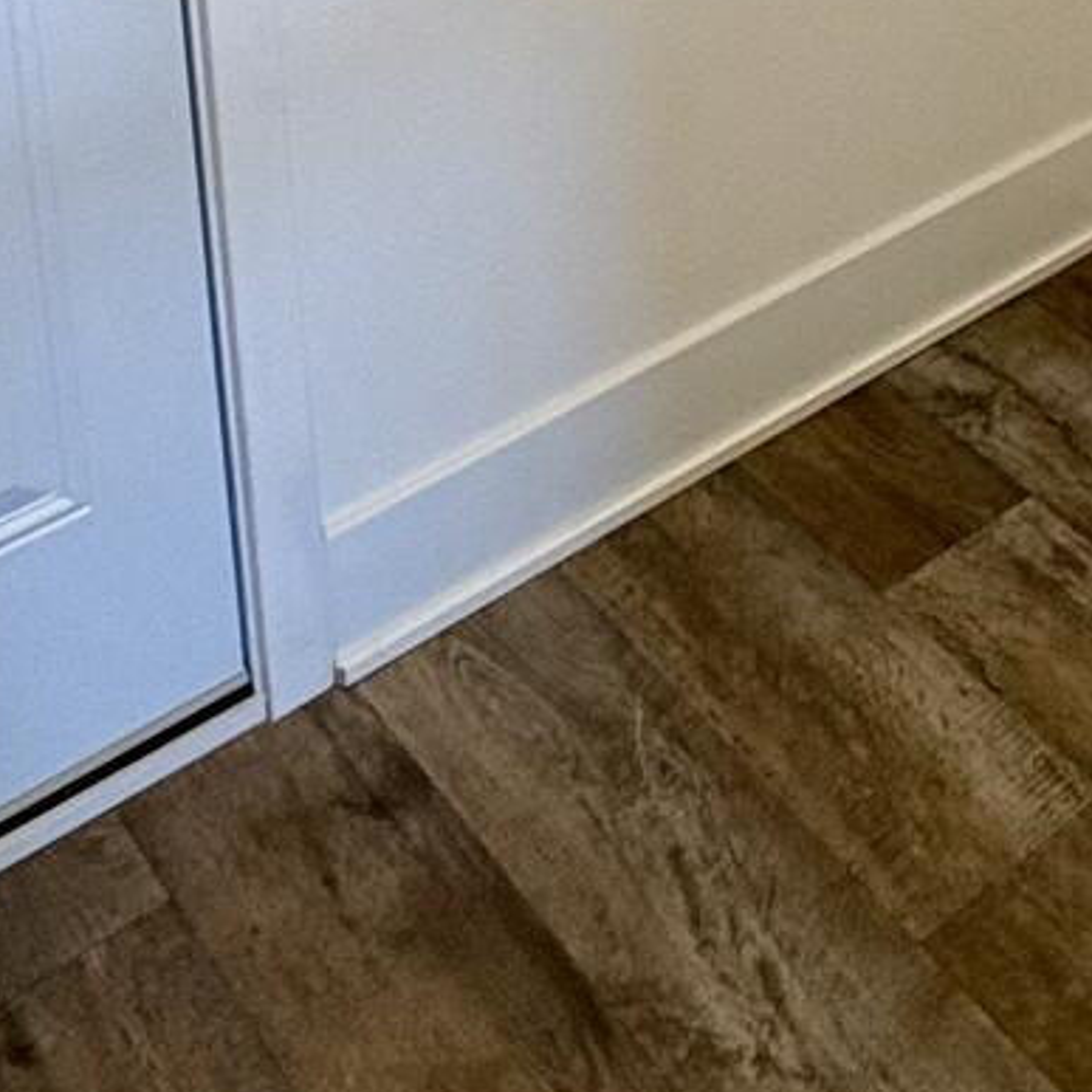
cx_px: 1044
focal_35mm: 64
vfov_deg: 21.8
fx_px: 2284
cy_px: -604
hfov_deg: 25.8
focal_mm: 2.22
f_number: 2.2
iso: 125
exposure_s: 1/60
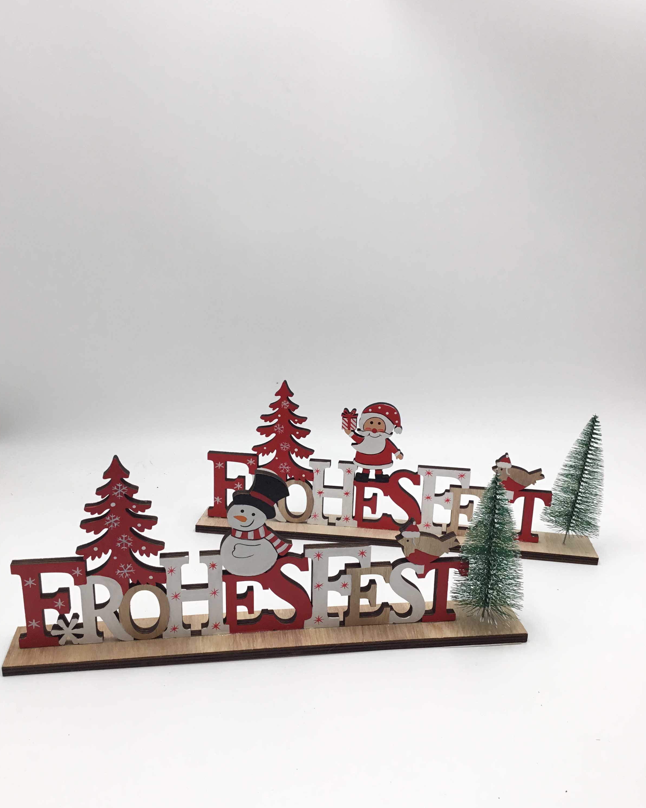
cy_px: 422
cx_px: 322
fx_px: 789
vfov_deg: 54.2
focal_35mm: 33
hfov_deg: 44.5
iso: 25
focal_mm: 3.3
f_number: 2.4
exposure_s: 1/157
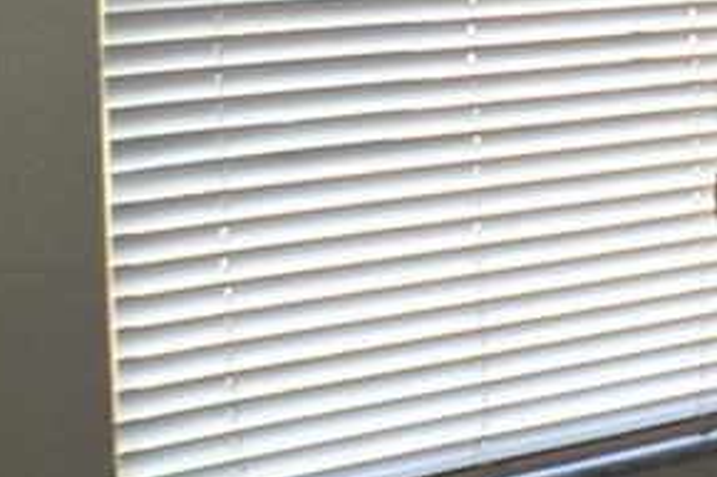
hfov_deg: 15.3
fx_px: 1651
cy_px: -176
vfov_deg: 15.5
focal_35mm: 83
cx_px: 1672
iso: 400
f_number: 3.5
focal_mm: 10
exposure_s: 1/160
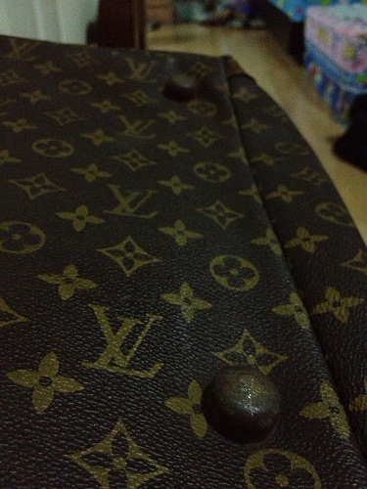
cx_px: 184
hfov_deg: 40.7
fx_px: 495
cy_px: 244
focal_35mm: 35
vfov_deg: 52.6
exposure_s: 1/17
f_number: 2.4
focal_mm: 4.28
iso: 800
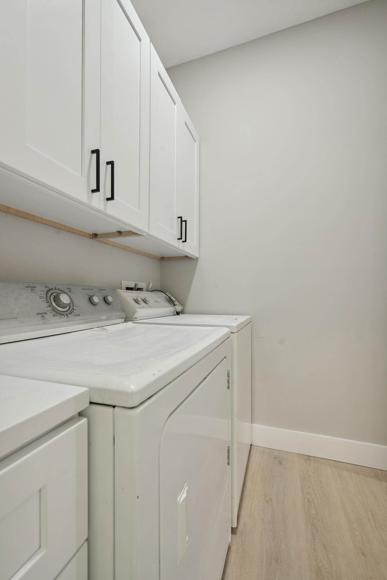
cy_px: 290
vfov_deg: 100.4
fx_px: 242
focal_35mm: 15
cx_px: 194
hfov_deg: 77.4
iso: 160
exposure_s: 1/13
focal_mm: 15
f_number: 8
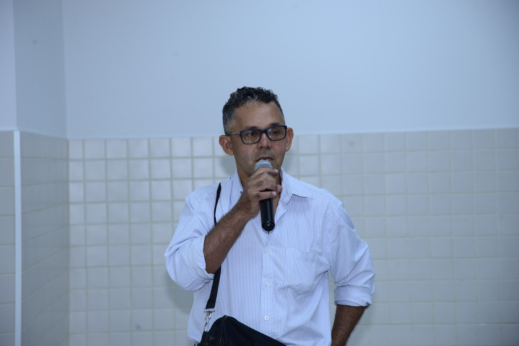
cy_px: 173
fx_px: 1731
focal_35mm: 120
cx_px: 260
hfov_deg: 17.1
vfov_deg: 11.4
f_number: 5.6
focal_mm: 120
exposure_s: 1/125
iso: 1600
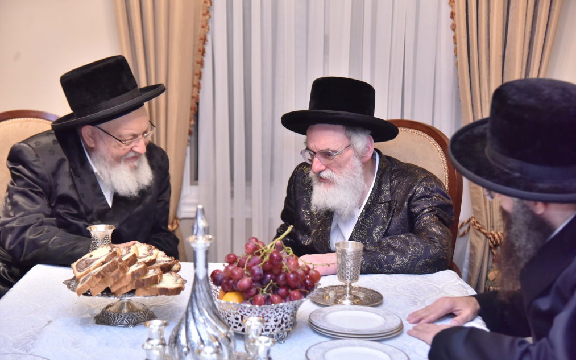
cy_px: 191
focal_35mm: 67
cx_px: 286
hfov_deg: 30.6
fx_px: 1052
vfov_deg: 19.4
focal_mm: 65
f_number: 4
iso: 2500
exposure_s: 1/100
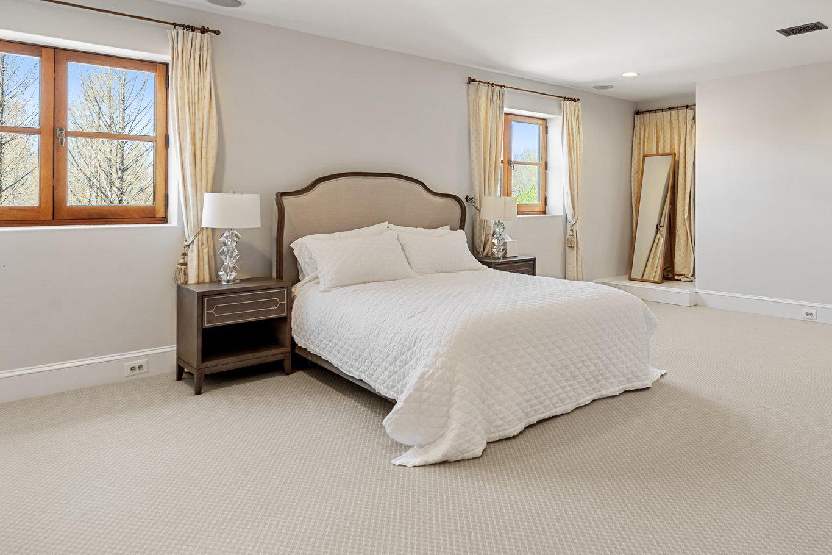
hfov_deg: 72.2
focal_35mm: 24
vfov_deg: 52.5
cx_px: 532
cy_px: 203
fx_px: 555
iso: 500
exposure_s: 1/10
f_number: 8
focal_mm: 16
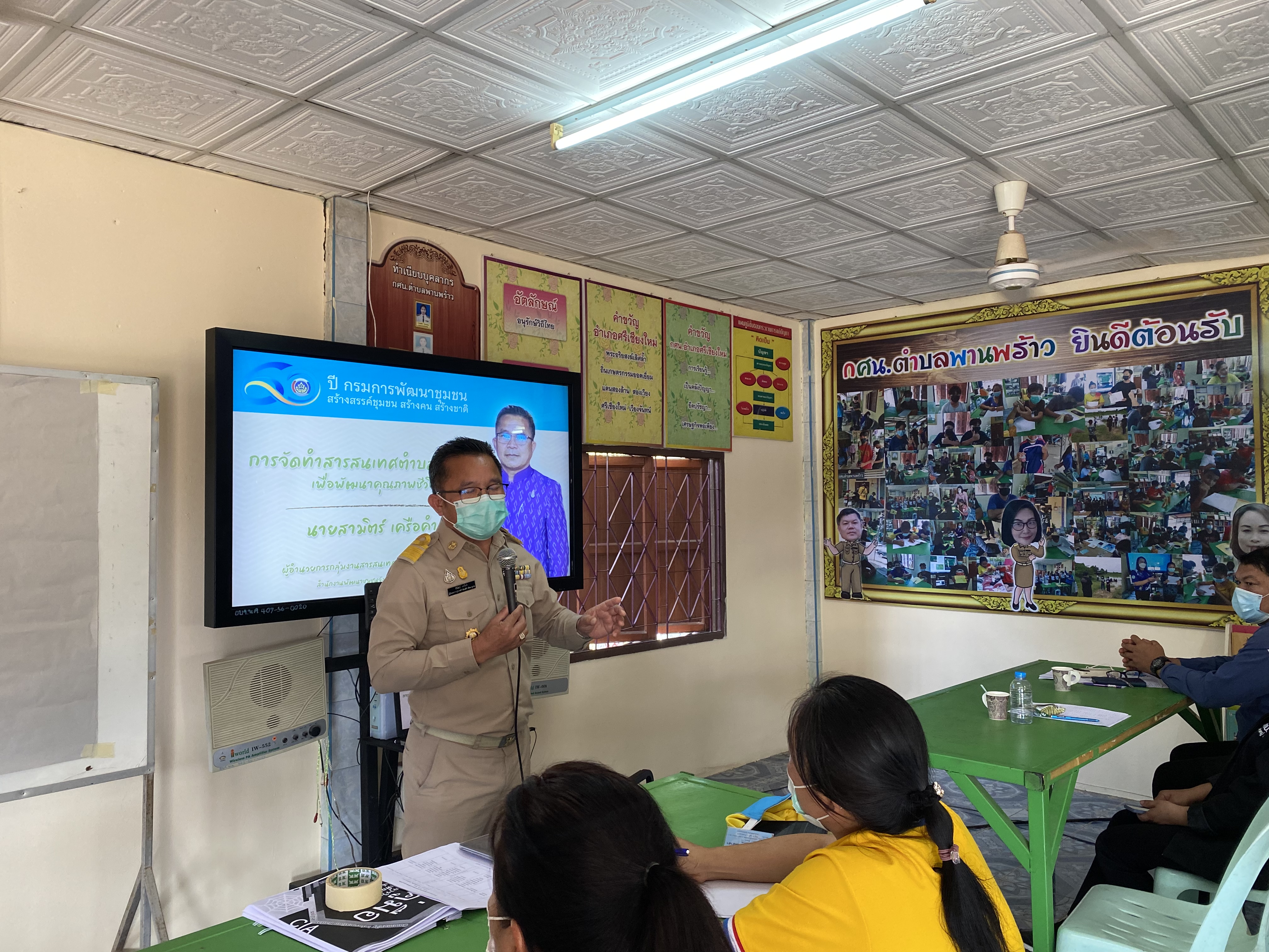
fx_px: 953
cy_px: 476
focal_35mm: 26
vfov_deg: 53.1
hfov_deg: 67.3
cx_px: 634
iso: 100
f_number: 1.8
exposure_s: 1/100
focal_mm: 4.25
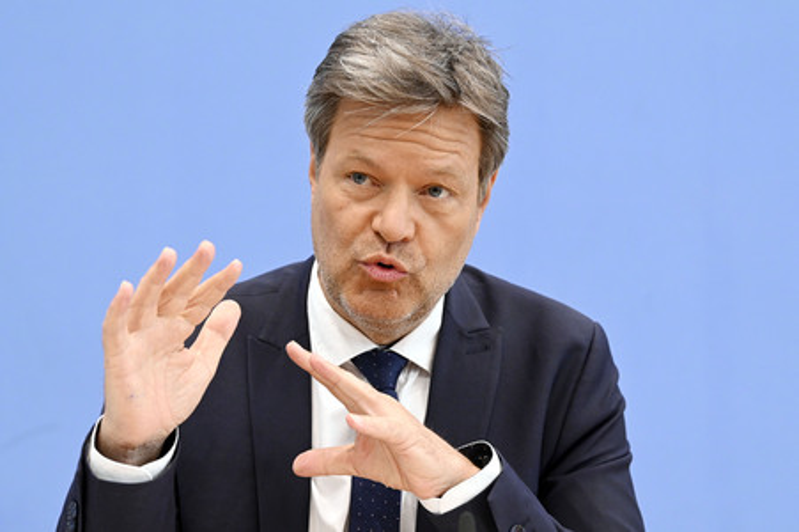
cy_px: 266
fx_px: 2706
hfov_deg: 16.8
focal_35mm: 122
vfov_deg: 11.2
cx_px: 400
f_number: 5.6
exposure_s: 1/640
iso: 5000
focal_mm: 122
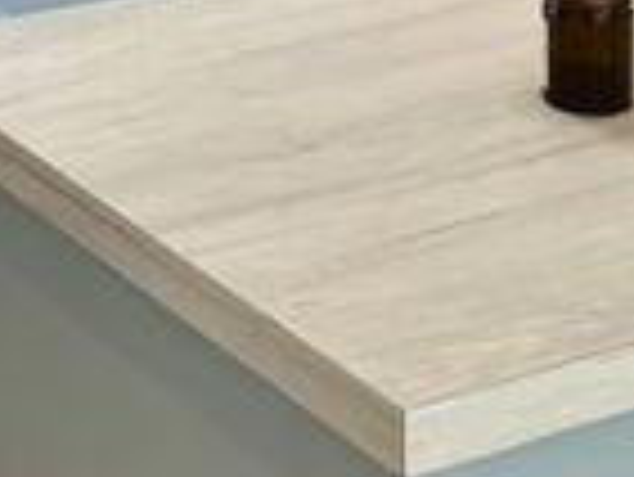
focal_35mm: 130
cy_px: -634
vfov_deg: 10.1
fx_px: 2383
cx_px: -83
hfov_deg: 14.8
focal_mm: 4.25
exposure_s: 1/121
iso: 100
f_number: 1.8
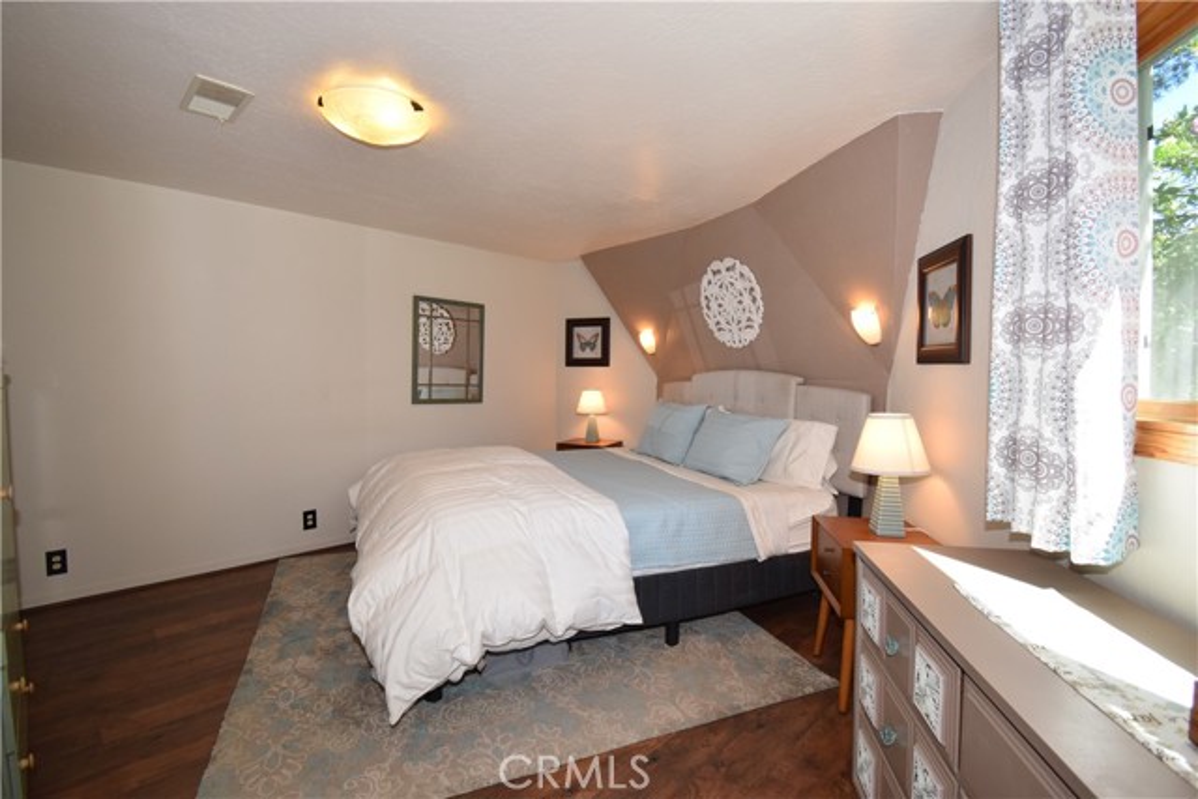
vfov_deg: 77.4
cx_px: 599
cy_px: 400
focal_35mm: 15
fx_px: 499
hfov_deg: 100.4
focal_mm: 10
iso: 560
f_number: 5.6
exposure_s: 1/125
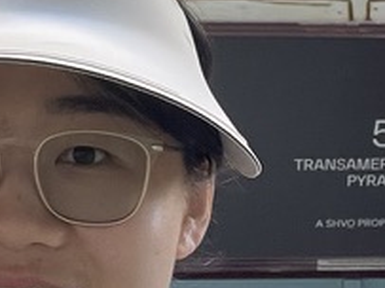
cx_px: -30
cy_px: -161
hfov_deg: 16.5
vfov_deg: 12.1
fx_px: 1289
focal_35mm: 116
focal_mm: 2.71
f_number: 2.2
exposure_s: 1/60
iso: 125
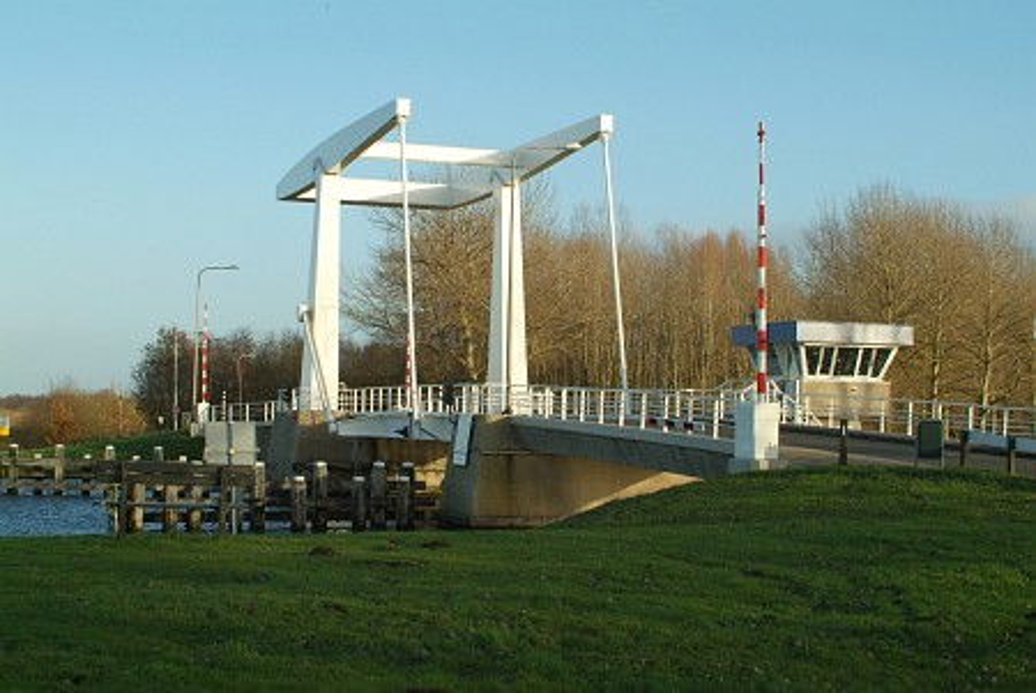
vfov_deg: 25.6
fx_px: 1527
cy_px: 346
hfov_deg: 37.5
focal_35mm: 53
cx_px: 518
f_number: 11
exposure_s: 1/250
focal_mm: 35
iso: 400
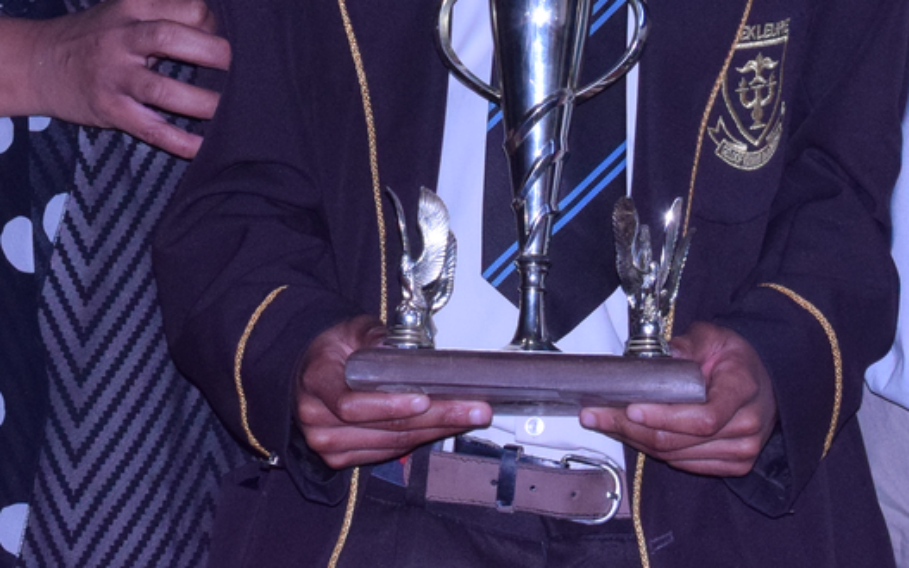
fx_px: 5930
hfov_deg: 8.8
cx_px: 314
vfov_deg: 5.4
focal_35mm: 239
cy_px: -240
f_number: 8
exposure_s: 1/60
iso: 1000
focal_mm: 55
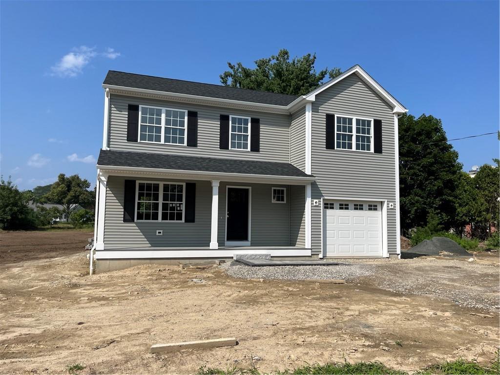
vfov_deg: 53.1
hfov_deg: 67.3
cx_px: 250
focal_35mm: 26
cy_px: 188
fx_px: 376
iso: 50
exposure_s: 1/4651
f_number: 1.6
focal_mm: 5.1
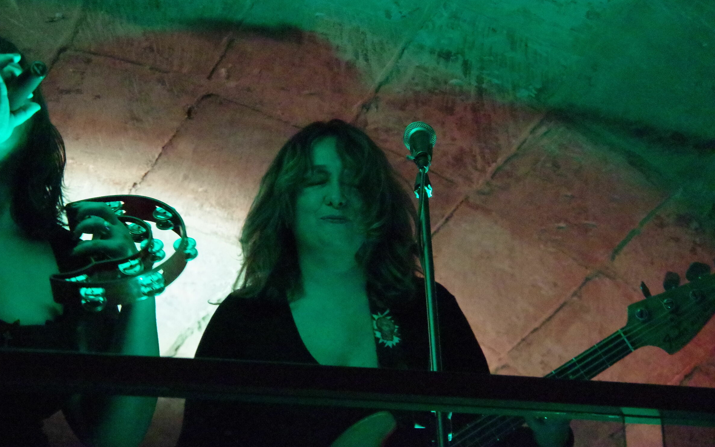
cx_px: 356
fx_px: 4034
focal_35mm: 207
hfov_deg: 10.1
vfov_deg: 6.3
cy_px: 208
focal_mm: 135
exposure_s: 1/200
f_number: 5.6
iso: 25600
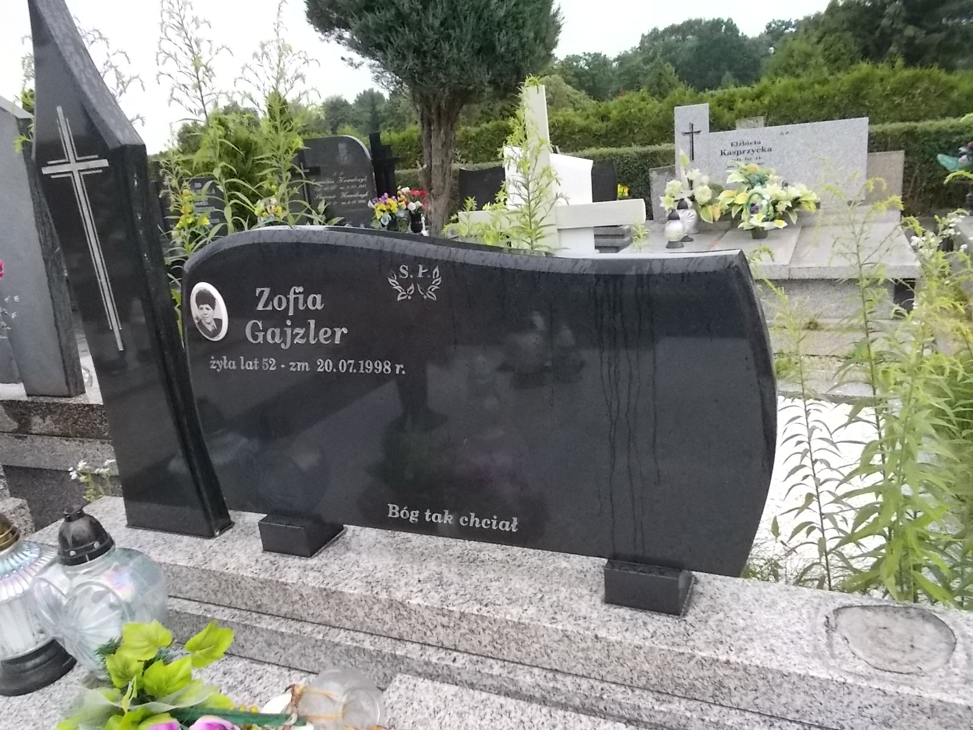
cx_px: 486
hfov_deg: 67.3
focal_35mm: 26
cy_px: 365
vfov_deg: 53.1
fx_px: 731
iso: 400
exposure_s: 1/125
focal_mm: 4.6
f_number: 8
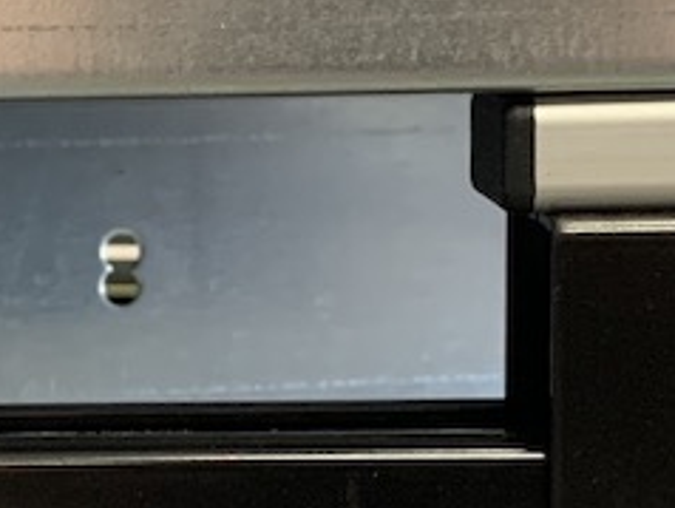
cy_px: 380
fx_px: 2557
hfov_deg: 14.6
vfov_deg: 11.3
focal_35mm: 131
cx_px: -85
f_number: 1.8
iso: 400
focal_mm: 4.25
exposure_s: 1/59
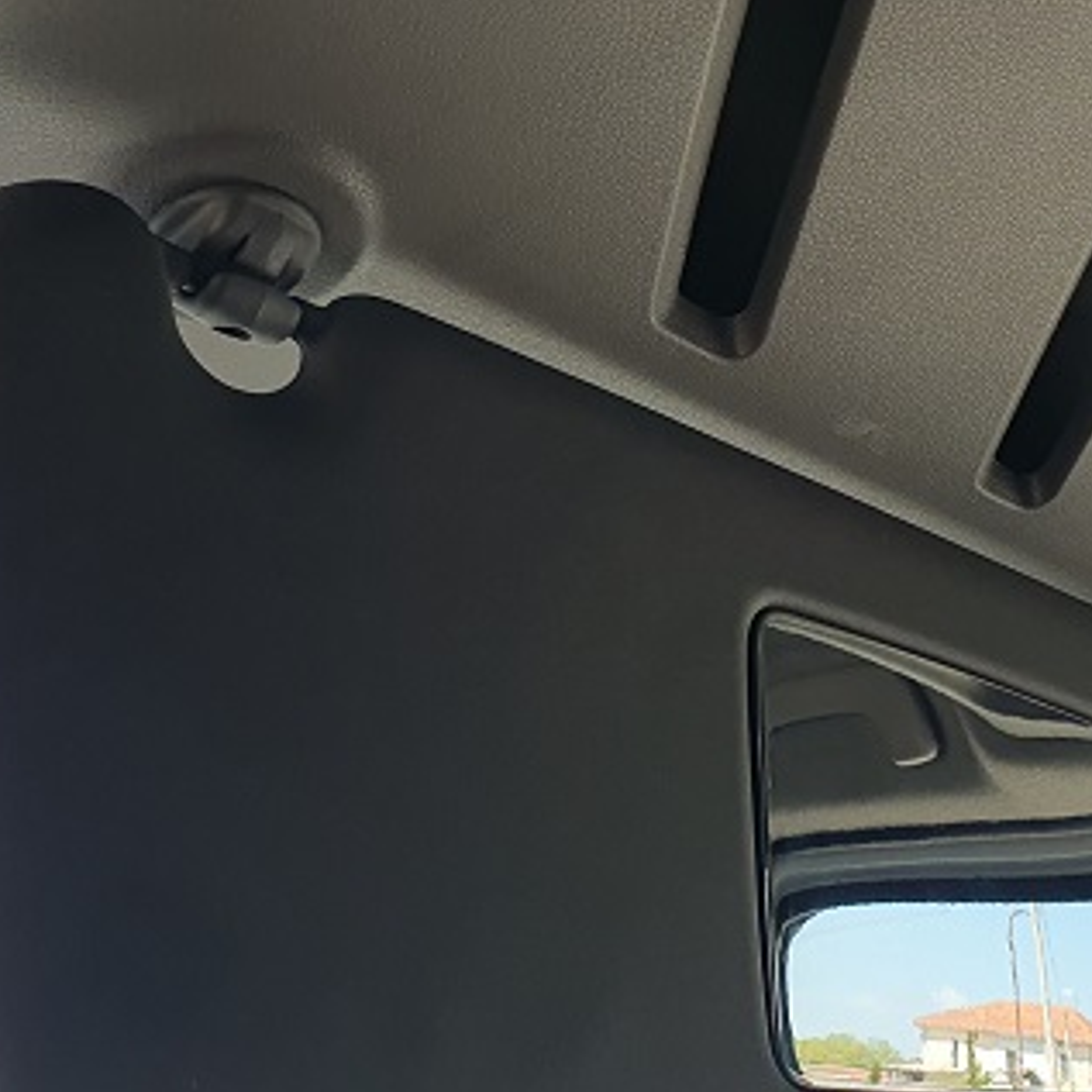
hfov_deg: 29.2
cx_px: 789
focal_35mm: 58
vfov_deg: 29.4
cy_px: 696
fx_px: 2070
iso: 50
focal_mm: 4.32
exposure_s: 1/369
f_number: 2.4
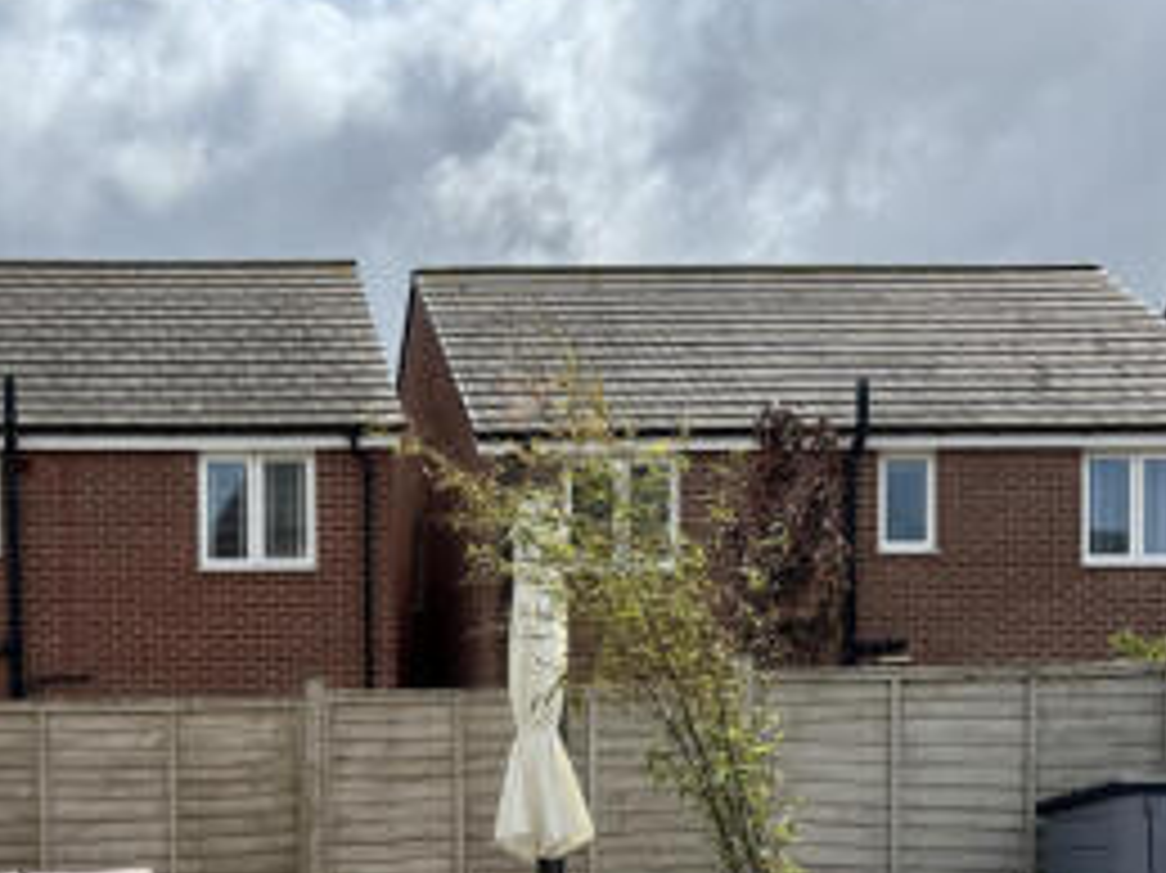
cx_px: 223
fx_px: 1818
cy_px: 880
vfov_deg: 25.6
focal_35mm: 54
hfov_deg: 34.4
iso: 80
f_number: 1.78
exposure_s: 1/5814
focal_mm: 6.76
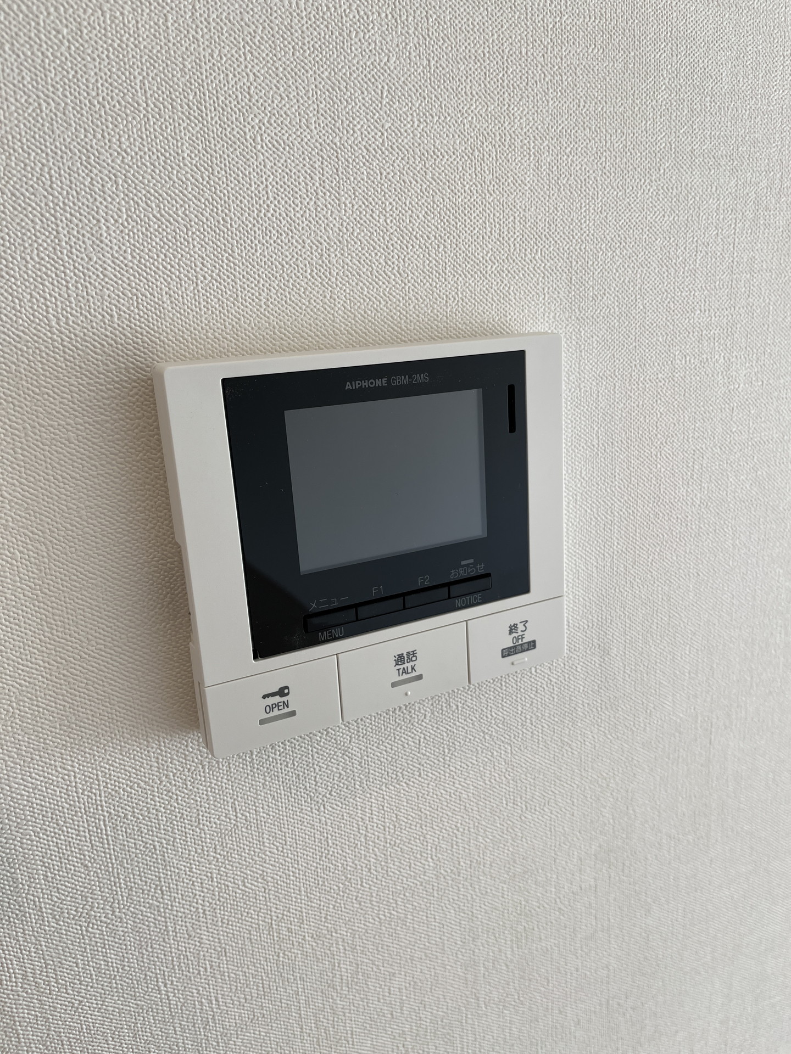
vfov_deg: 67.3
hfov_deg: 53.1
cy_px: 527
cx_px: 396
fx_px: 792
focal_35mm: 26
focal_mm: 5.1
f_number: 1.6
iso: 32
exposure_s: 1/140
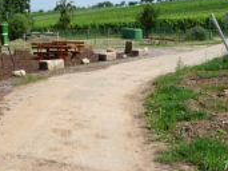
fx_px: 388
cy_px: 32
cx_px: 11
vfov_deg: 24.4
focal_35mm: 59
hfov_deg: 30.8
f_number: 8
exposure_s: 1/250
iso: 100
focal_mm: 4.7
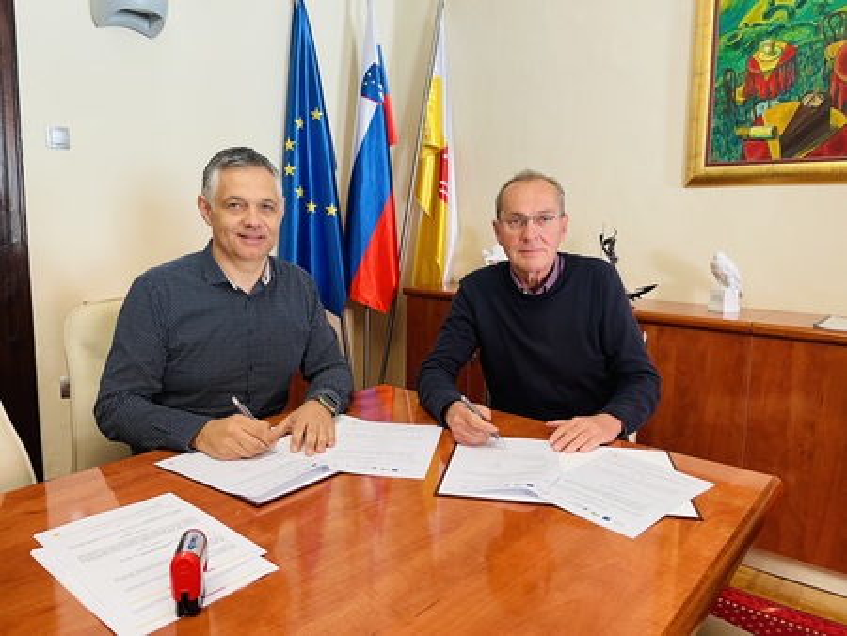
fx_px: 637
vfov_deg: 53.1
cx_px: 424
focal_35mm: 26
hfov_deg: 67.3
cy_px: 318
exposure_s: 1/50
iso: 64
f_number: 1.6
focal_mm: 4.2
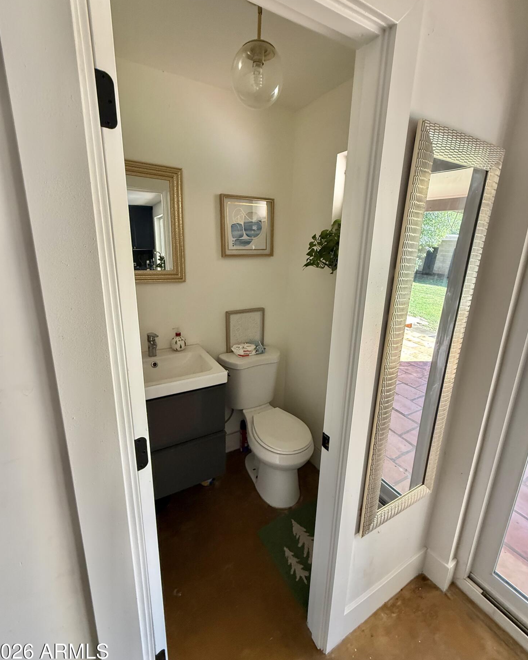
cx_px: 259
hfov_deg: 84.0
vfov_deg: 96.8
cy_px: 322
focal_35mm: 15
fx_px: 293
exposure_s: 1/94
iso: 320
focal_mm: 2.22
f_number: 2.2
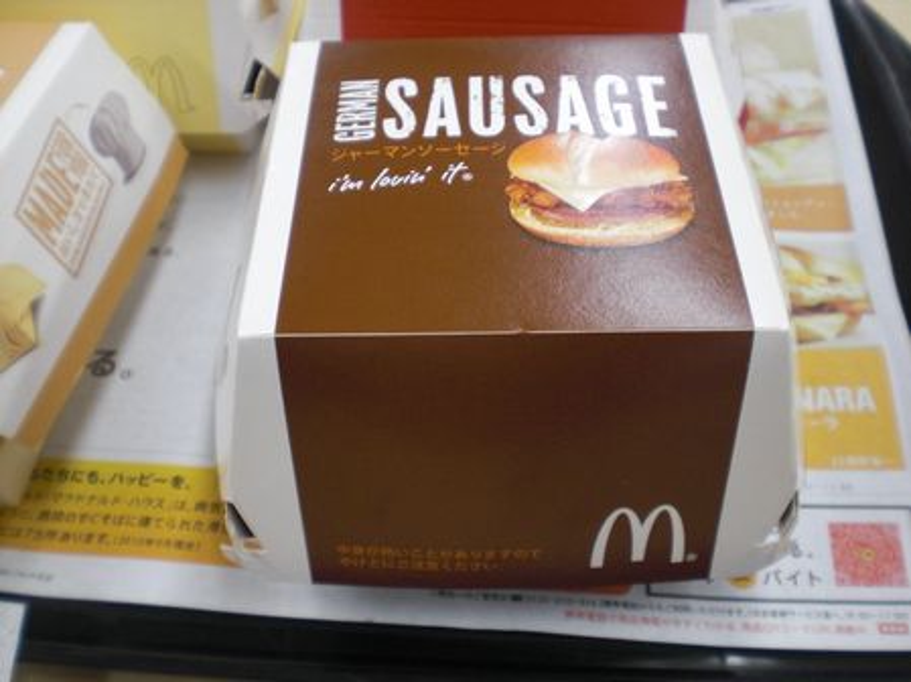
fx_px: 999
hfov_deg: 49.0
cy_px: 341
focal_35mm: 38
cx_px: 456
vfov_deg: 37.7
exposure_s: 1/60
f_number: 3.1
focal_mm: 6.3
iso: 200
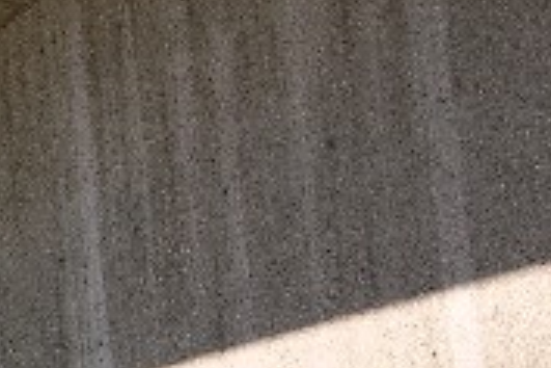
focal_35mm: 121
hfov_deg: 16.0
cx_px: -173
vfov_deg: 11.0
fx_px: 1852
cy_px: 511
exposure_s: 1/110
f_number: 7.1
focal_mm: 8.9
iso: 50
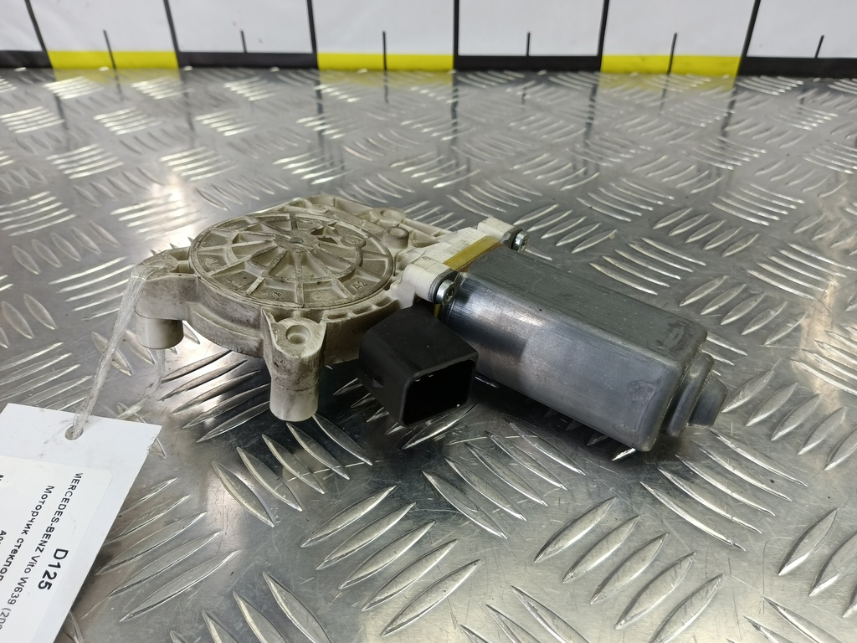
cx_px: 428
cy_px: 322
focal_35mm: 23
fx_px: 569
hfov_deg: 73.9
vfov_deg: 58.9
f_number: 1.6
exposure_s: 1/50
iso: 116
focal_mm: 4.11
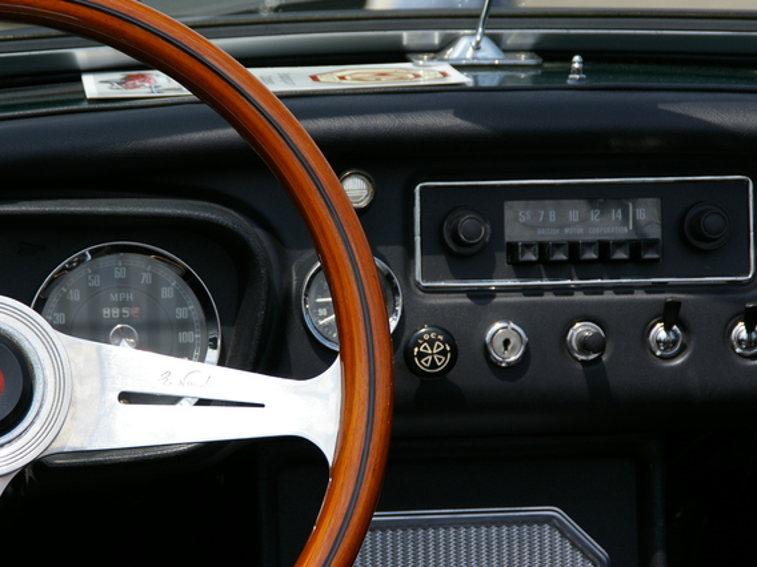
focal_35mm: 169
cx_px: 338
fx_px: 3686
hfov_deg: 11.7
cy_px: 283
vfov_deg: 8.8
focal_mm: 103
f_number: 9.5
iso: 200
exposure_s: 1/250
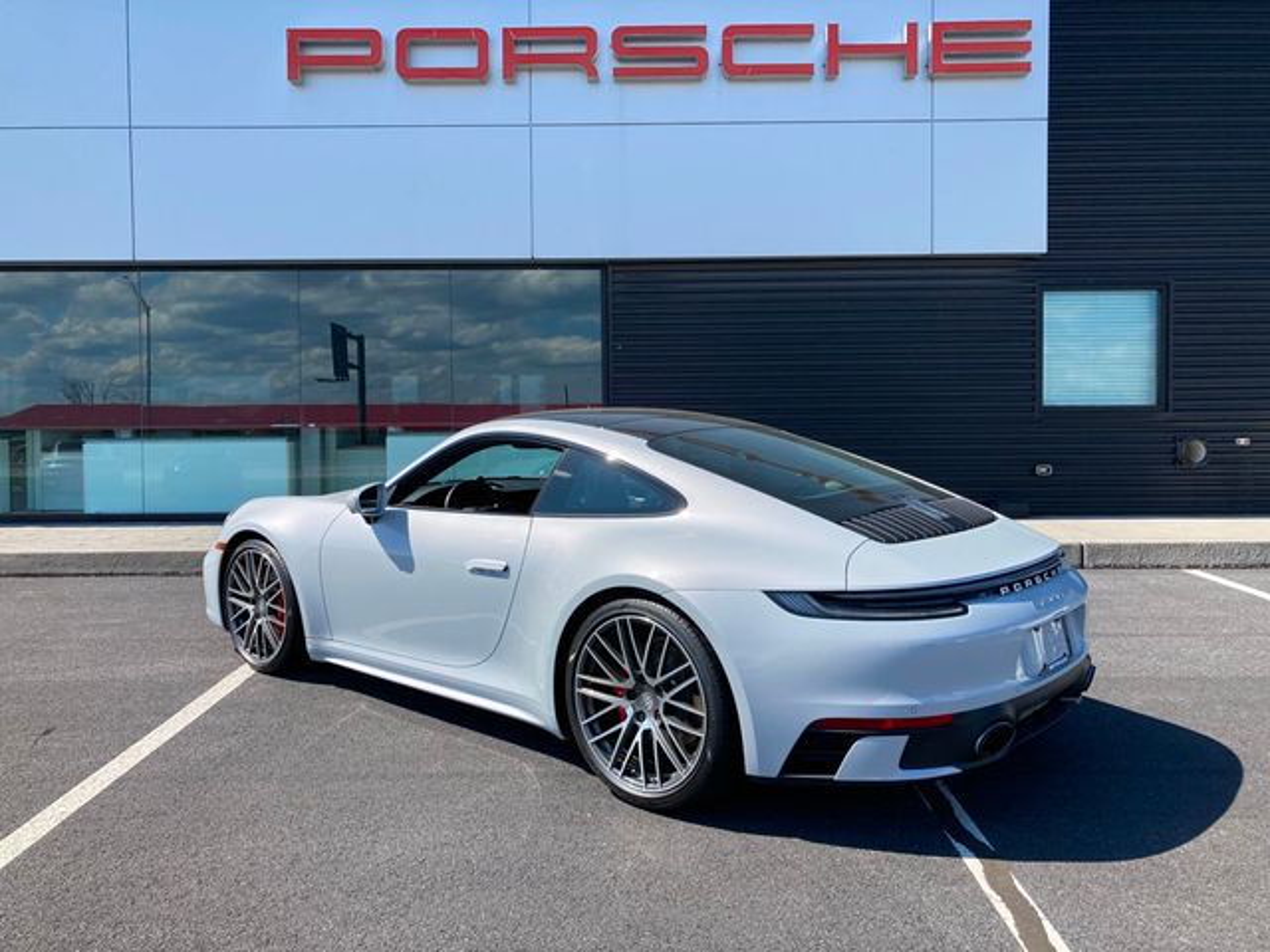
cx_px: 635
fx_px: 1027
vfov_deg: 49.7
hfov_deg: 63.4
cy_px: 476
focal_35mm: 28
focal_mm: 3.99
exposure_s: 1/1499
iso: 20
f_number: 1.8
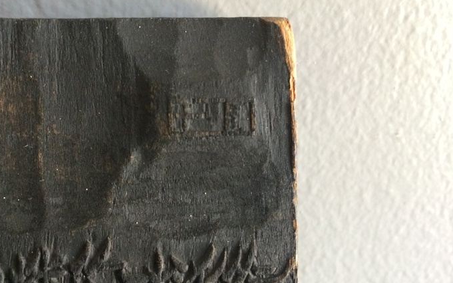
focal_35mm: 42
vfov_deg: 30.6
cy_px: 135
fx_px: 519
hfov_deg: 46.7
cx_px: 167
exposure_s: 1/30
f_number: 2.2
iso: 200
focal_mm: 4.12
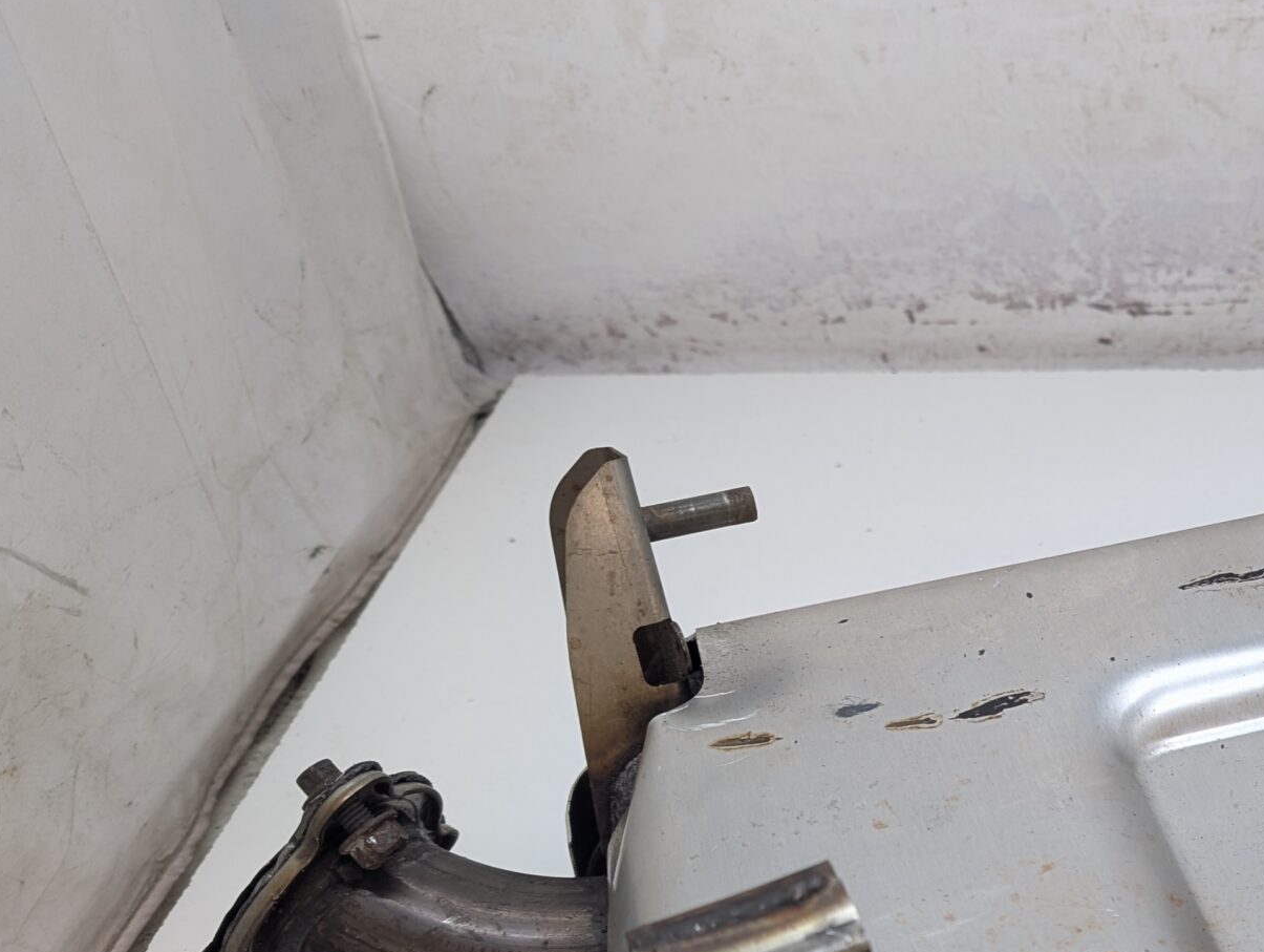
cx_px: 1304
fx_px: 1865
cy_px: 938
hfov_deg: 33.7
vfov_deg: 27.1
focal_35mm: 51
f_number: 1.68
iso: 22
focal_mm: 6.9
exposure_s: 1/26.3
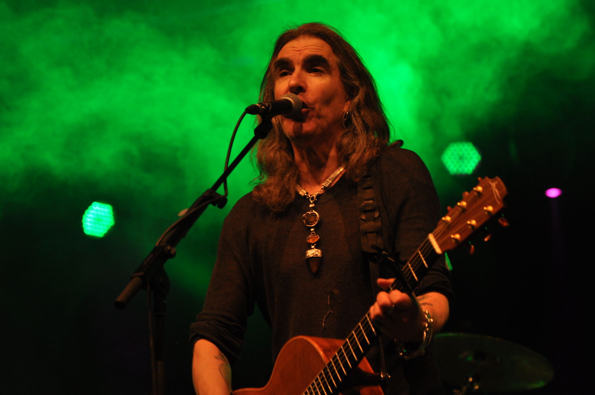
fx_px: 2228
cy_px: 198
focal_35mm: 135
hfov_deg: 15.2
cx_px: 298
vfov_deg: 10.1
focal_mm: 90
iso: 640
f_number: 4
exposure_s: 1/60
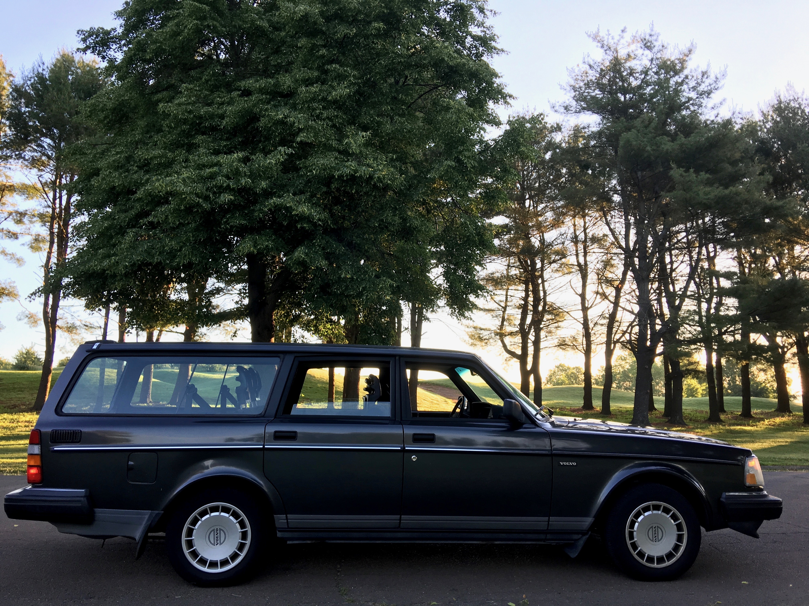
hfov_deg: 61.7
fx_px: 678
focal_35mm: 29
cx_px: 404
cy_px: 303
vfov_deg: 48.2
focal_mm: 4.15
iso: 25
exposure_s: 1/120
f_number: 2.2
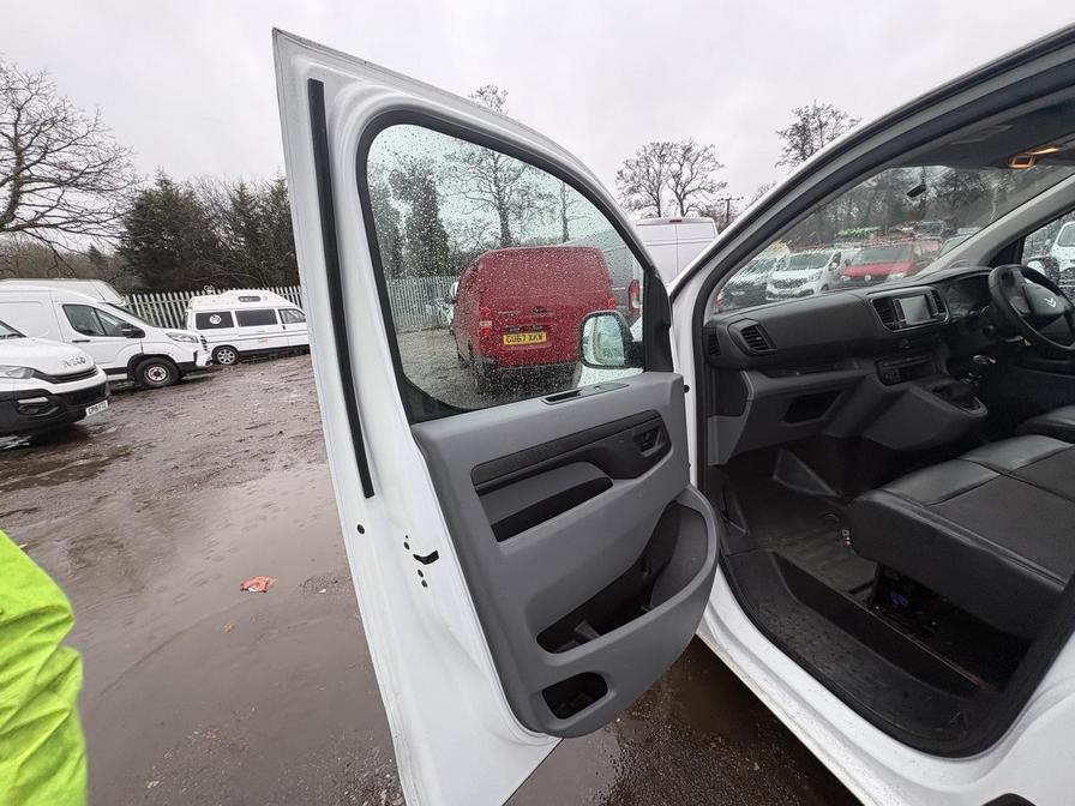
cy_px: 403
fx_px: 435
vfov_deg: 85.7
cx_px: 538
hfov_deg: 102.1
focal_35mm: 14
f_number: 2.2
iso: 200
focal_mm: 2.22
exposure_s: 1/99
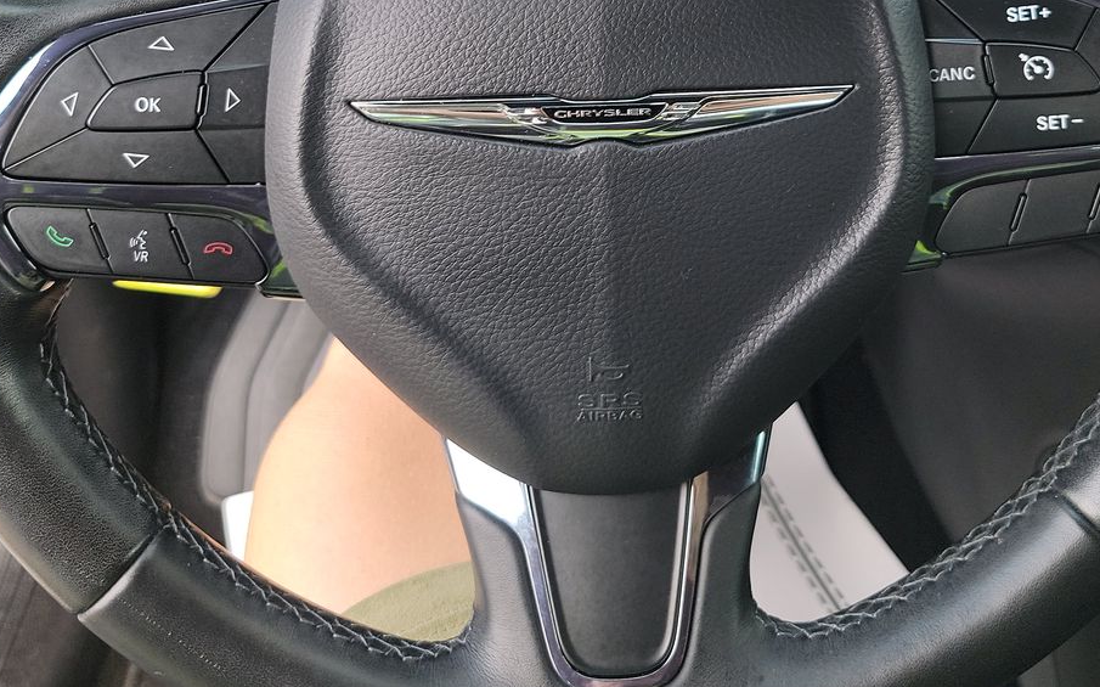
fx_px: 1349
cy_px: 27
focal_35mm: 45
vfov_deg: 27.2
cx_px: 585
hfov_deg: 44.4
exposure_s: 1/59
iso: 51
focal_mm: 6.7
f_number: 1.8
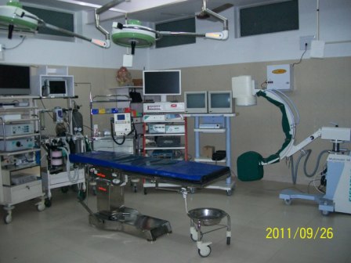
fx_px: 345
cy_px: 132
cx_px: 176
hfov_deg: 54.0
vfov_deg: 41.8
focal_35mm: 34
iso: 160
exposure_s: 1/60
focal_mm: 6.1
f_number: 2.7
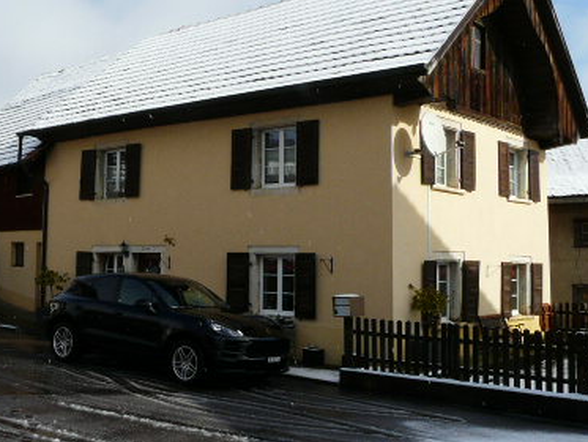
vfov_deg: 30.3
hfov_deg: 39.0
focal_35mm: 48
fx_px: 816
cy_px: 202
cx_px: 180
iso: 100
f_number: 6.3
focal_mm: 4.6
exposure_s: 1/400
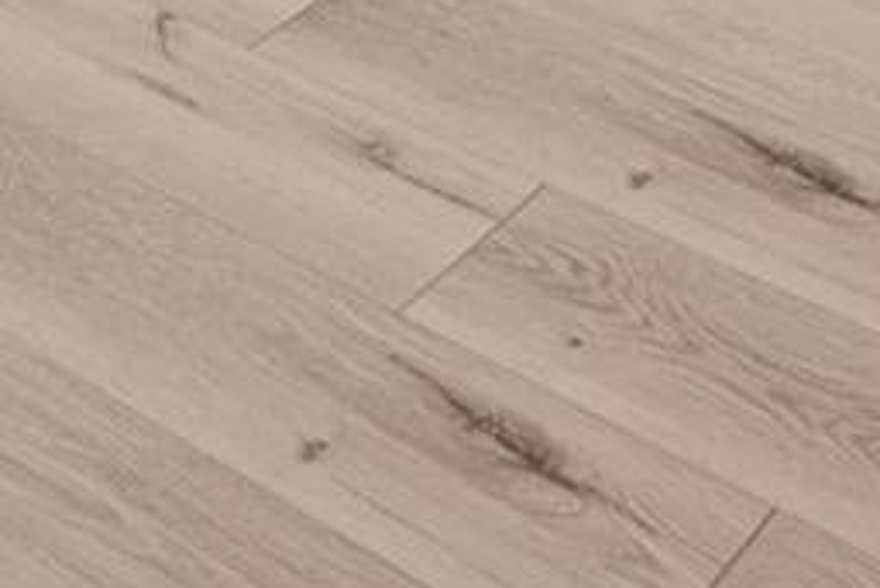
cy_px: -1224
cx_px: 248
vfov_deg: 9.9
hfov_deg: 20.3
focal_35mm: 100
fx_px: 2446
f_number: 4
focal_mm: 16
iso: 125
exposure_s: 1/6
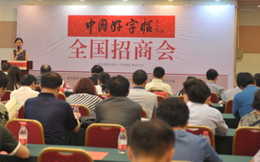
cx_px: 105
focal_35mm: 79
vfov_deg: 16.4
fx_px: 559
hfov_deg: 26.1
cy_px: 52
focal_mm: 56
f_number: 4
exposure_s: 1/30
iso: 640
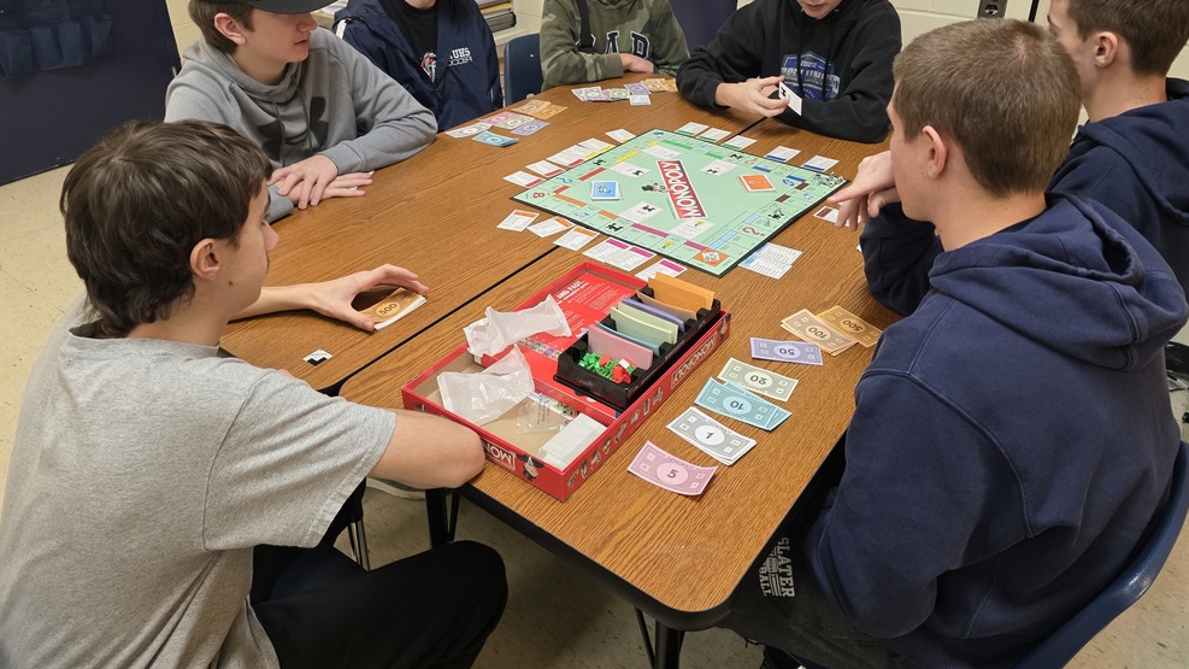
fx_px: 820
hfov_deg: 71.9
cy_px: 215
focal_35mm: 26
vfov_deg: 43.7
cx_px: 595
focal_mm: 6.3
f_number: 1.7
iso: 400
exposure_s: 1/120
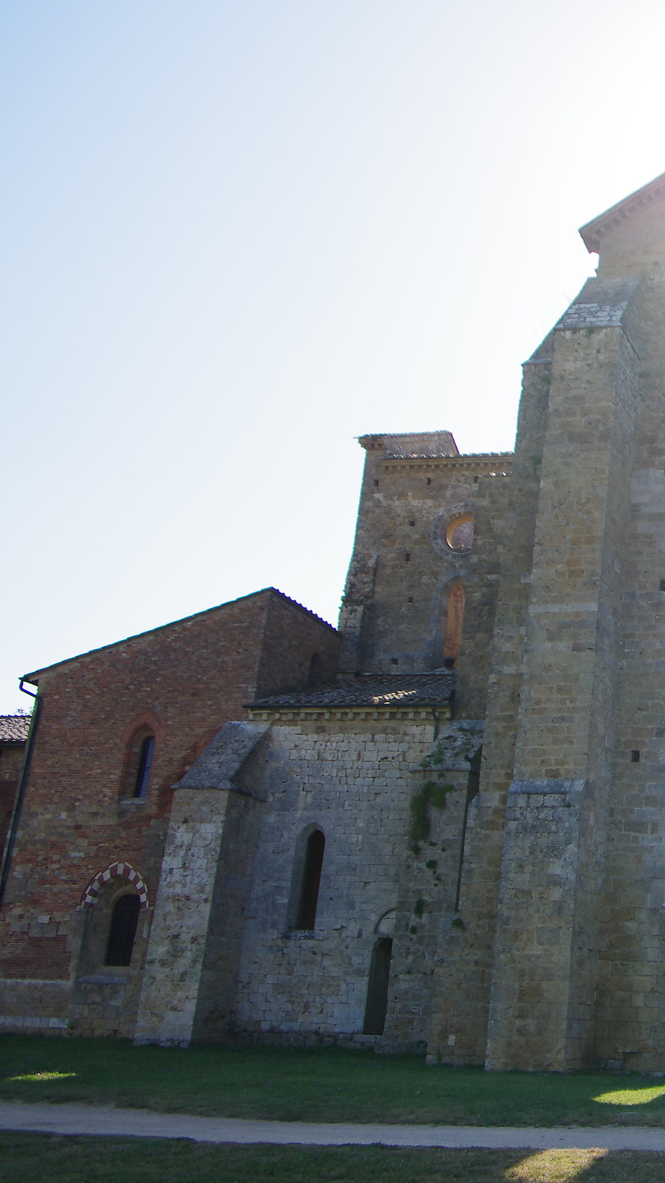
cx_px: 819
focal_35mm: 38
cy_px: 590
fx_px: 1191
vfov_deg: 52.8
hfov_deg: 27.1
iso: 160
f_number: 4.5
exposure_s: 1/500
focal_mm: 16
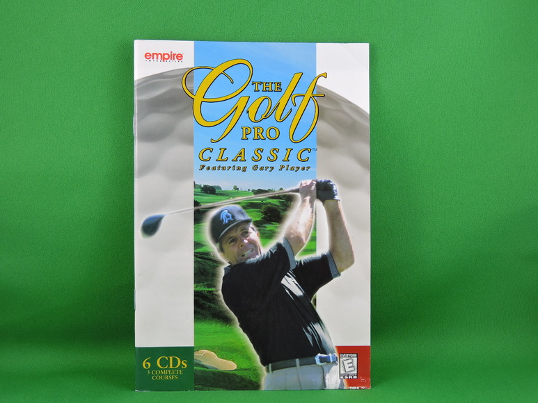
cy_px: 202
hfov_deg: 38.2
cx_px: 269
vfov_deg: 29.1
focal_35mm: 50
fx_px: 777
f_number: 4
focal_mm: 9
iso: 110
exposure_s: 1/30
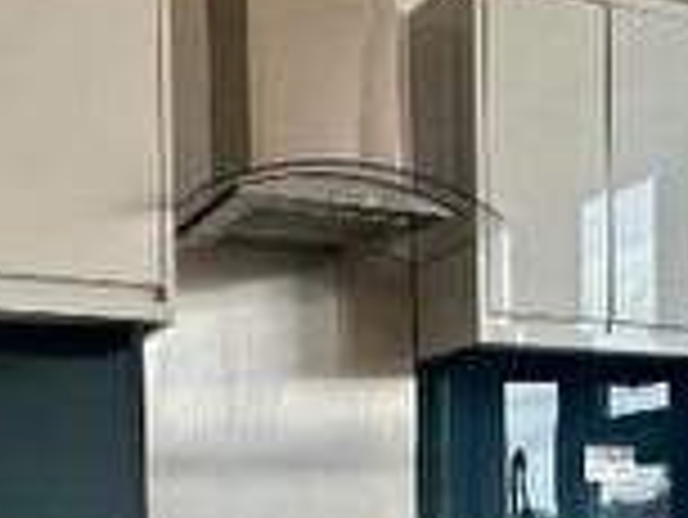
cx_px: 567
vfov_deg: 21.9
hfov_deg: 29.4
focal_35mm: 64
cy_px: 543
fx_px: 1273
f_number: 2.2
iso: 50
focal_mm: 2.22
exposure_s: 1/99
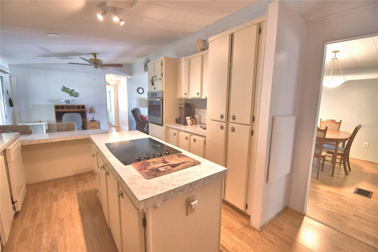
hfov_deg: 100.4
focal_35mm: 15
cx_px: 189
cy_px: 126
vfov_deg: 77.3
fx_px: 157
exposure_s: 1/30
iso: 560
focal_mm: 10
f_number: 4.5
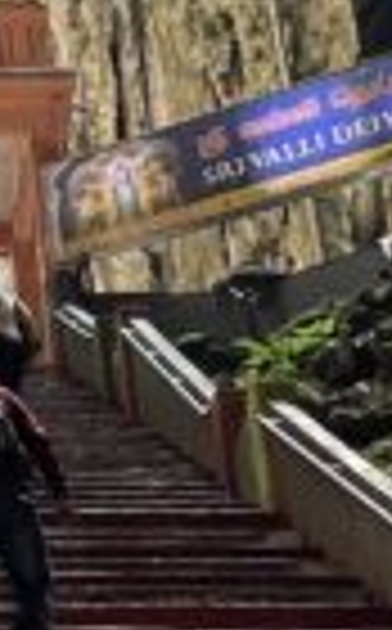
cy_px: -76
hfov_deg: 12.0
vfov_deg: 19.7
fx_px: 1734
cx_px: -279
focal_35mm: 101
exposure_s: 1/99
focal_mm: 1.57
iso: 40
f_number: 1.8
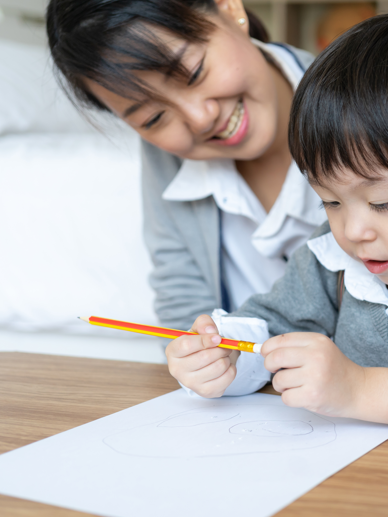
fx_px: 1091
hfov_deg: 20.0
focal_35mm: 73
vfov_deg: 26.7
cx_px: 306
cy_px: 259
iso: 400
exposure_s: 1/250
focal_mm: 50
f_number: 3.2
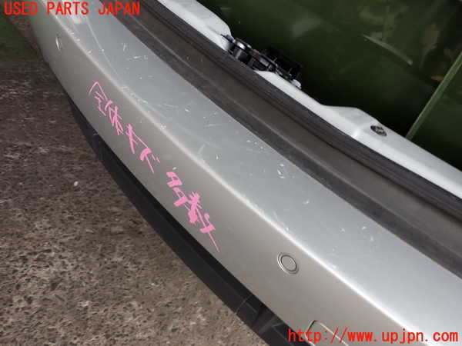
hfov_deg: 60.0
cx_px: 231
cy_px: 173
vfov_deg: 46.8
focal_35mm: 30
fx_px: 400
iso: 100
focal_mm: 5.4
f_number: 2.3
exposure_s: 1/80
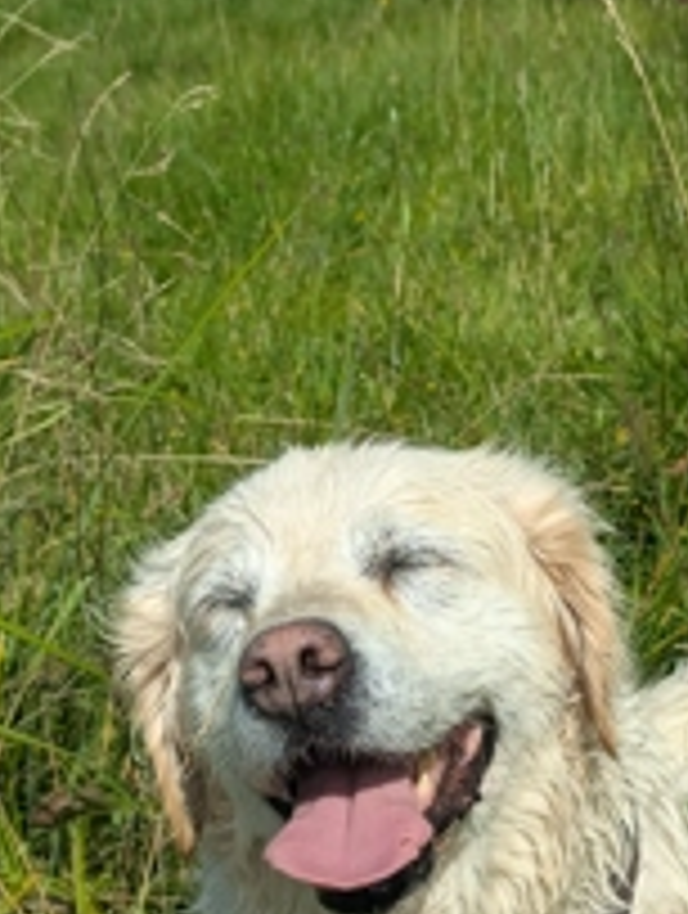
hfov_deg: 15.7
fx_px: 2483
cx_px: 472
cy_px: 594
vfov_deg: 20.8
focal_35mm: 94
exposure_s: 1/4000
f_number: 1.85
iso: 45
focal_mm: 6.81
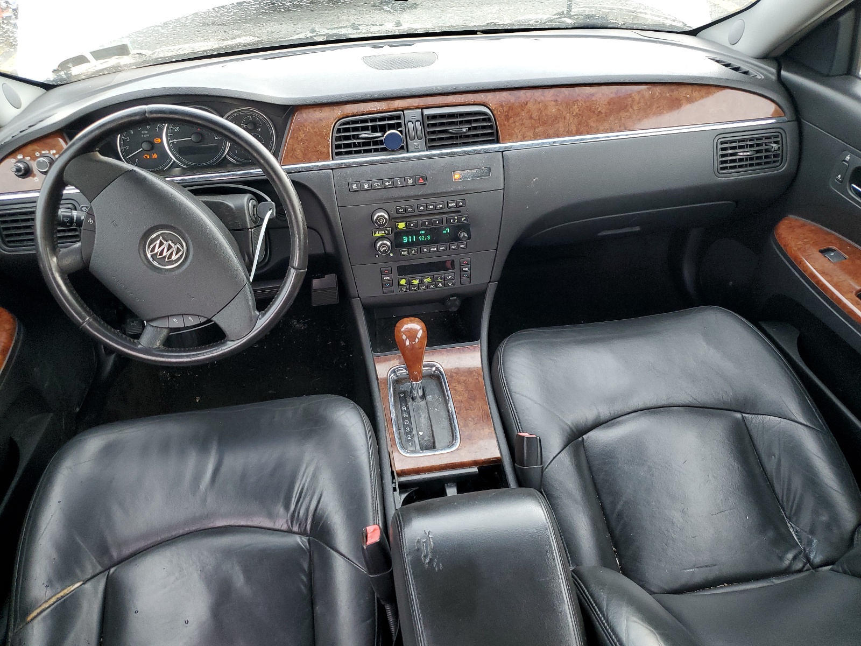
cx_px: 430
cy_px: 323
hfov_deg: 67.3
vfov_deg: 53.1
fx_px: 647
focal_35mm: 26
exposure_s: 1/60.2
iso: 105
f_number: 1.5
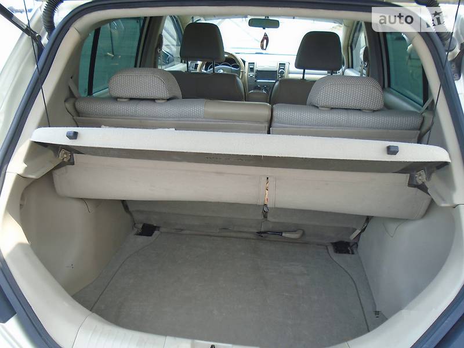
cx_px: 232
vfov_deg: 53.1
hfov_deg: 67.3
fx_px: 349
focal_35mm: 26
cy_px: 174
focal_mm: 4.6
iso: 100
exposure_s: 1/160
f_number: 3.2
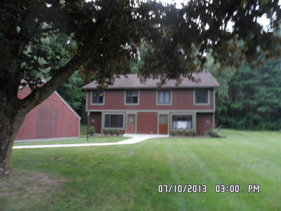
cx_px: 140
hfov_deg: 67.3
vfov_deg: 53.1
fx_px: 211
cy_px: 106
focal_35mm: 26
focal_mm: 4.9
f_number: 3.3
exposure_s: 1/45
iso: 100
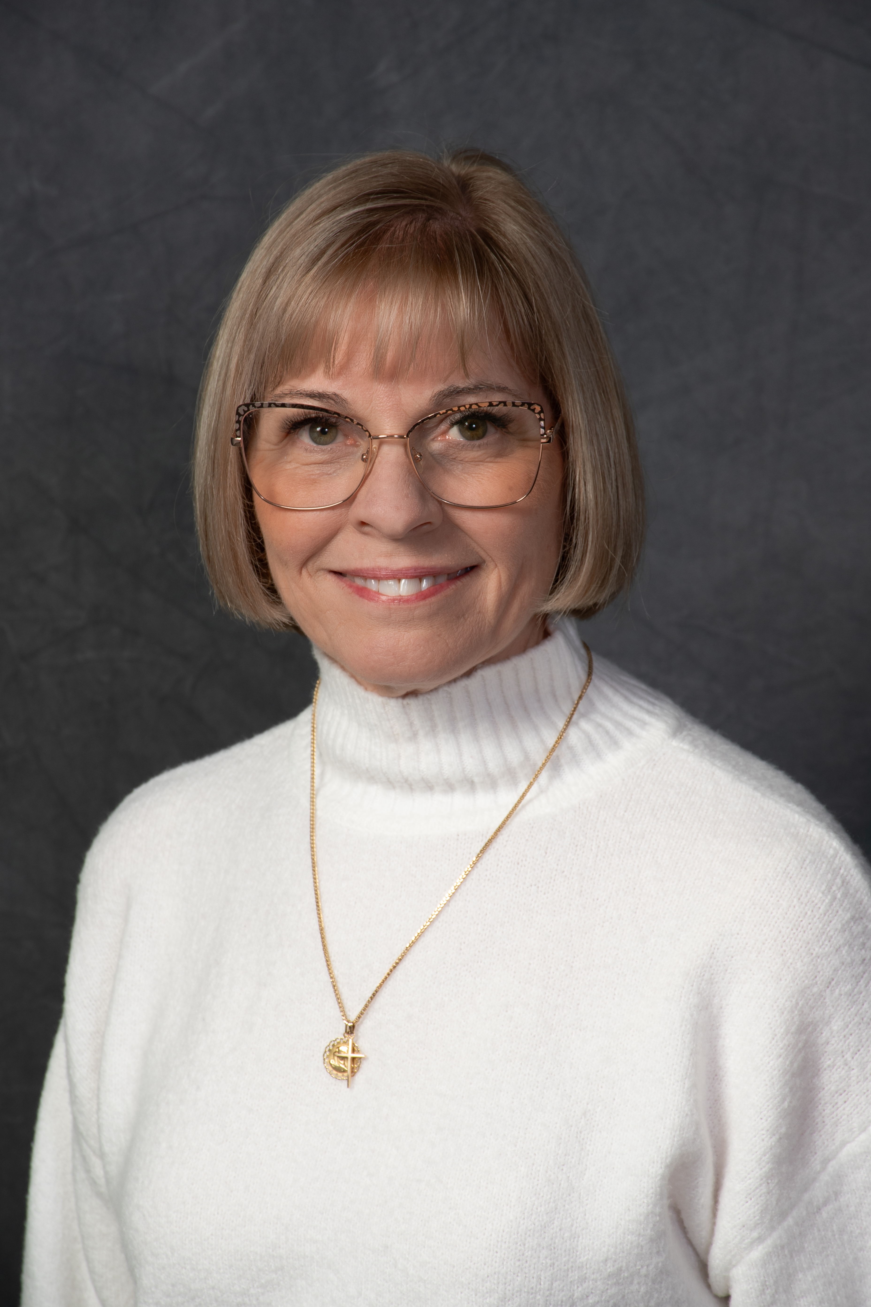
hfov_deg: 7.0
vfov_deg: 10.5
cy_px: 654
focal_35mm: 195
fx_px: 7076
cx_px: 436
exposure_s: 1/125
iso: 100
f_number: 10
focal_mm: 130
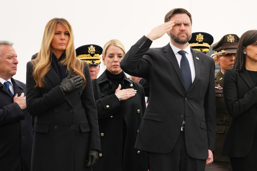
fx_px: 3213
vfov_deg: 3.1
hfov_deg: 4.6
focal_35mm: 450
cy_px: 86
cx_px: 128
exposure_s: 1/500
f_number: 2.8
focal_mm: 300
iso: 80
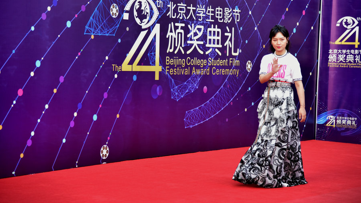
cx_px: 180
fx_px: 1005
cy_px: 86
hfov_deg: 20.4
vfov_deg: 11.5
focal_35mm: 105
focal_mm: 100
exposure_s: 1/125
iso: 320
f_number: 4
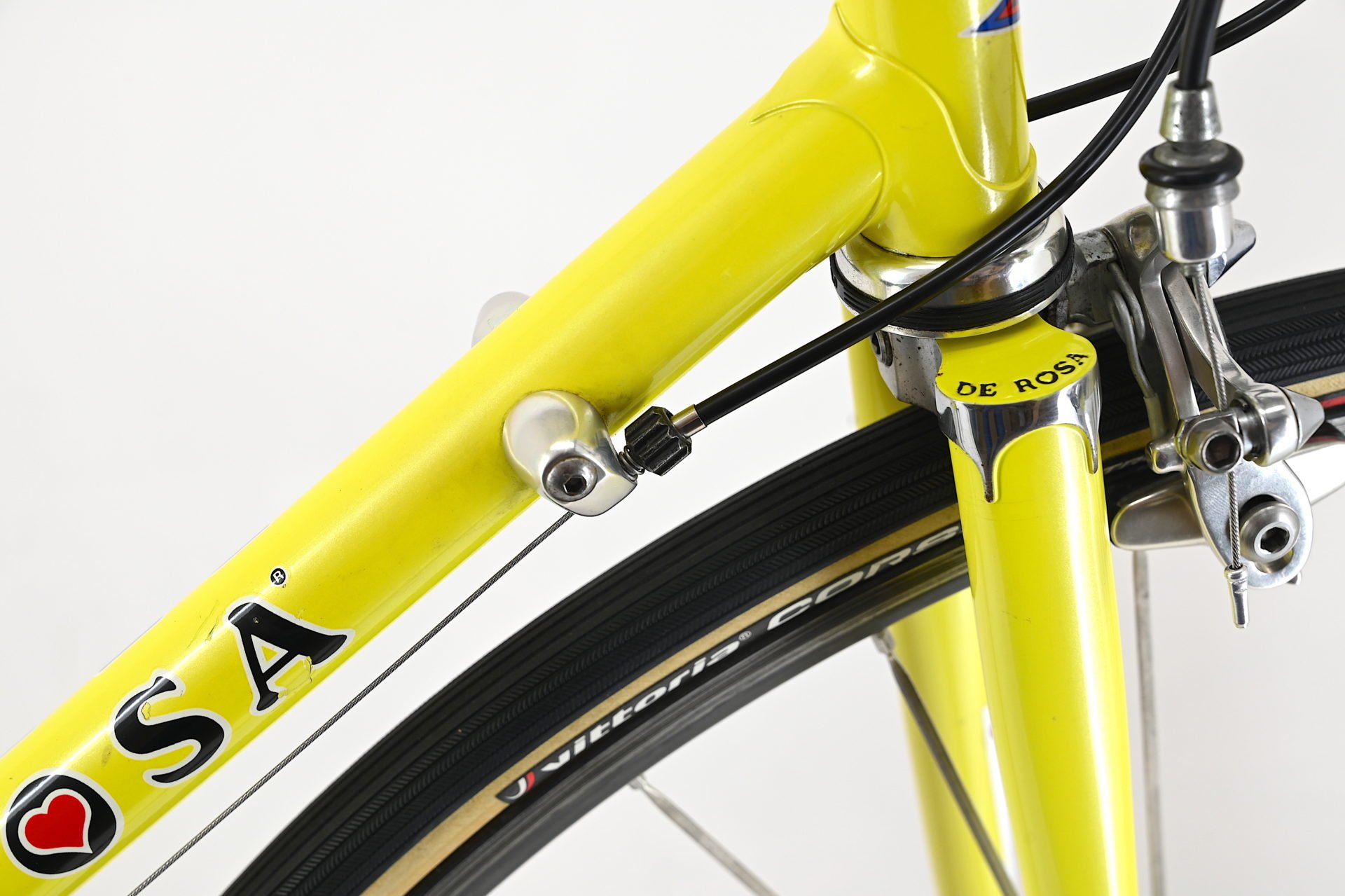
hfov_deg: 28.9
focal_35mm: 70
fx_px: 2614
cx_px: 672
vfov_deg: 19.4
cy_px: 448
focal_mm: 70
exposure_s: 1/30
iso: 250
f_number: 8
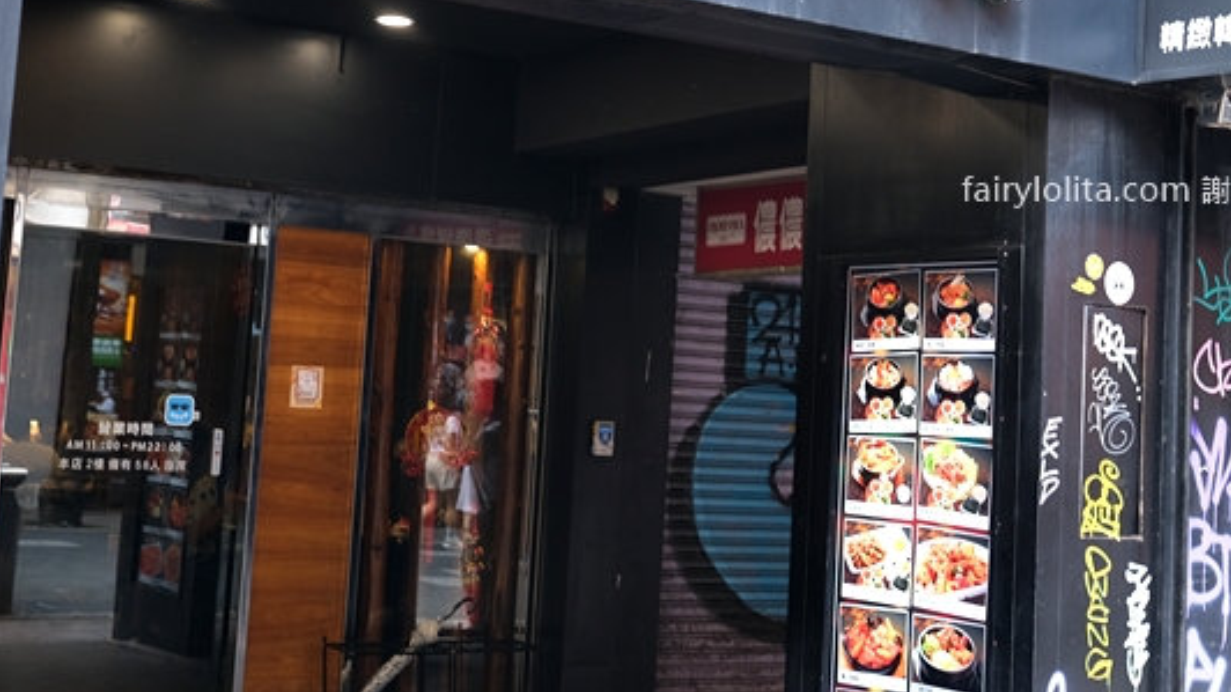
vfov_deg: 19.2
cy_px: 146
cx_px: 664
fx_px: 2023
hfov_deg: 33.8
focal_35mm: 62
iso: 160
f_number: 2.8
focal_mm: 23
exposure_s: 1/52
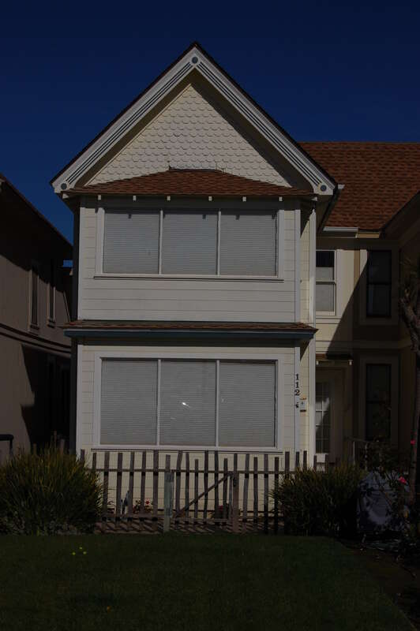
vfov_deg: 31.9
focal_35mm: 63
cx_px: 210
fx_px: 1104
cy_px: 316
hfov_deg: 21.5
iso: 200
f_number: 16
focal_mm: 42
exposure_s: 1/1000
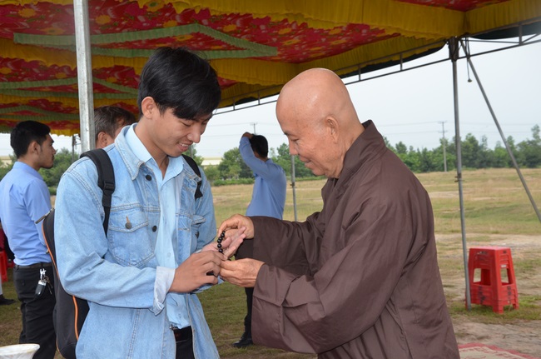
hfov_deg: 37.9
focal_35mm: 52
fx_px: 788
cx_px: 270
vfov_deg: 25.7
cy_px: 180
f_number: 10
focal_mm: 35
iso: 640
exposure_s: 1/250
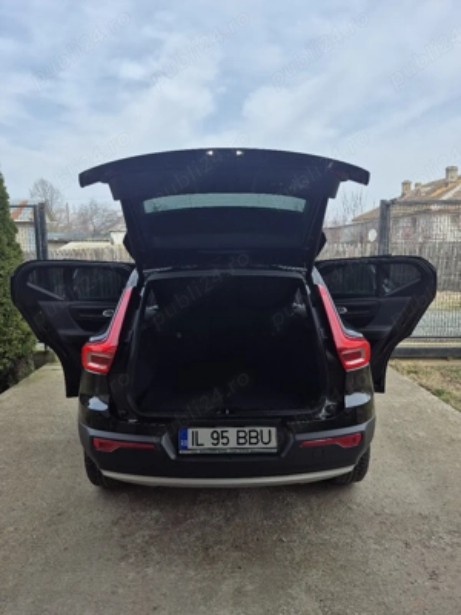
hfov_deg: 58.9
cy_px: 308
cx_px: 230
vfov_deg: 73.9
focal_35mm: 23
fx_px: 408
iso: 25
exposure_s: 1/833
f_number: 1.8
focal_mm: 5.4
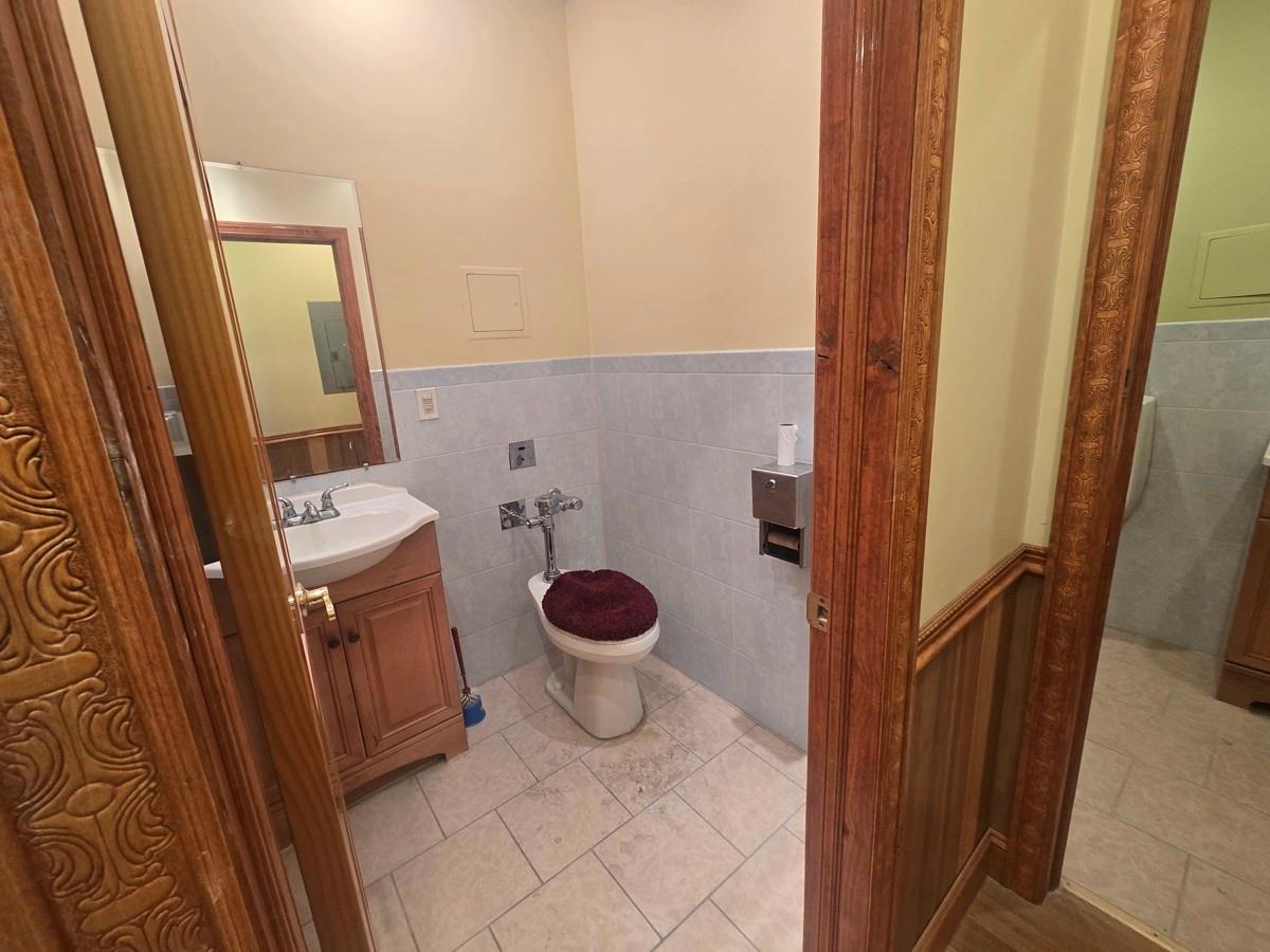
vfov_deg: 89.9
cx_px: 635
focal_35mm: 13
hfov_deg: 106.2
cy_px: 476
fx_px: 477
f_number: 2.2
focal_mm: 2.2
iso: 160
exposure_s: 1/60
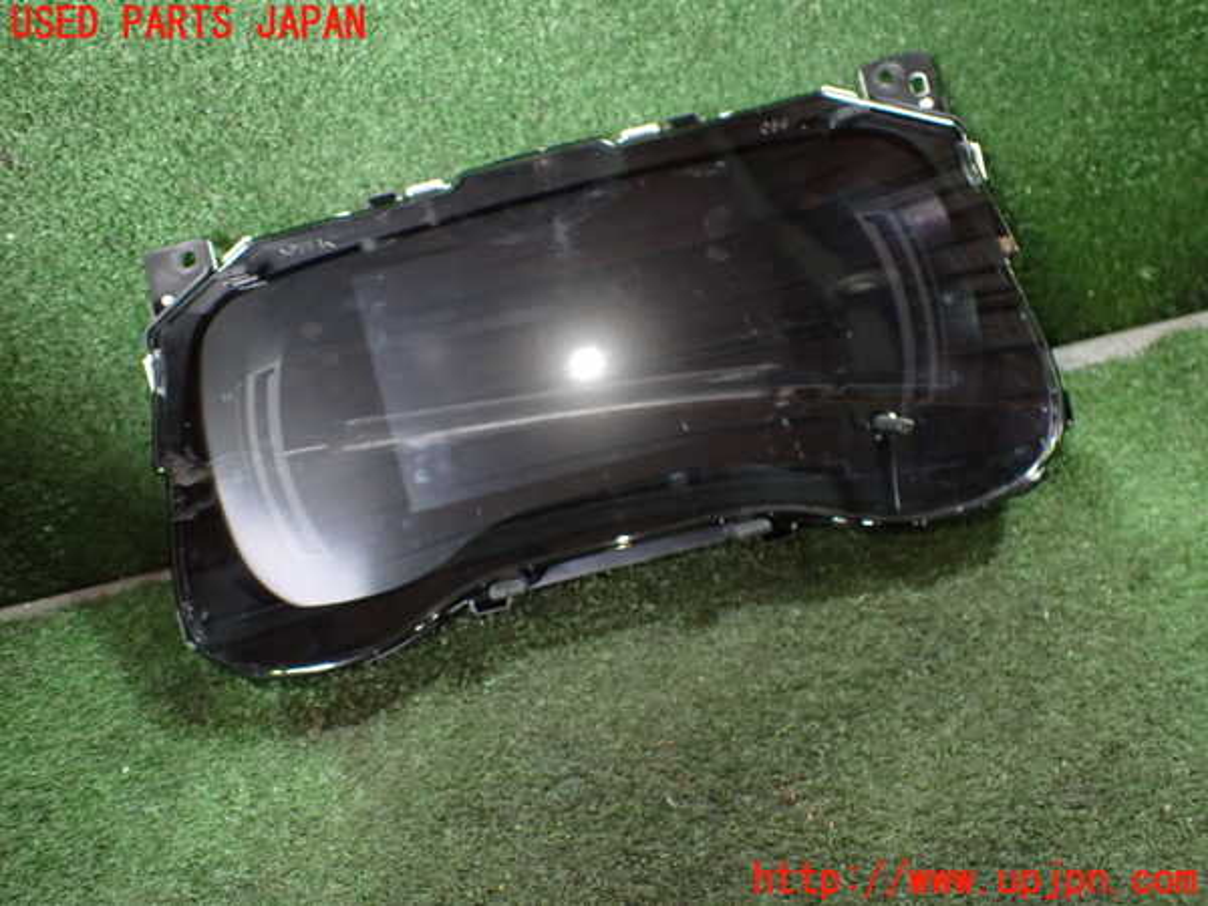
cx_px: 604
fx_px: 1047
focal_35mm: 30
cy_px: 453
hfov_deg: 60.0
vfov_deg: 46.8
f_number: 2.3
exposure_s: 1/80
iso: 800
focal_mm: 5.4
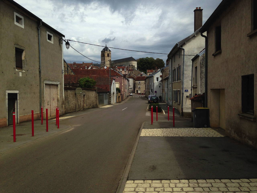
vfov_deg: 42.9
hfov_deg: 55.4
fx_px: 245
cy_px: 96
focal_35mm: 33
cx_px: 128
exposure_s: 1/2463
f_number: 2.4
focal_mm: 4.12
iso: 50
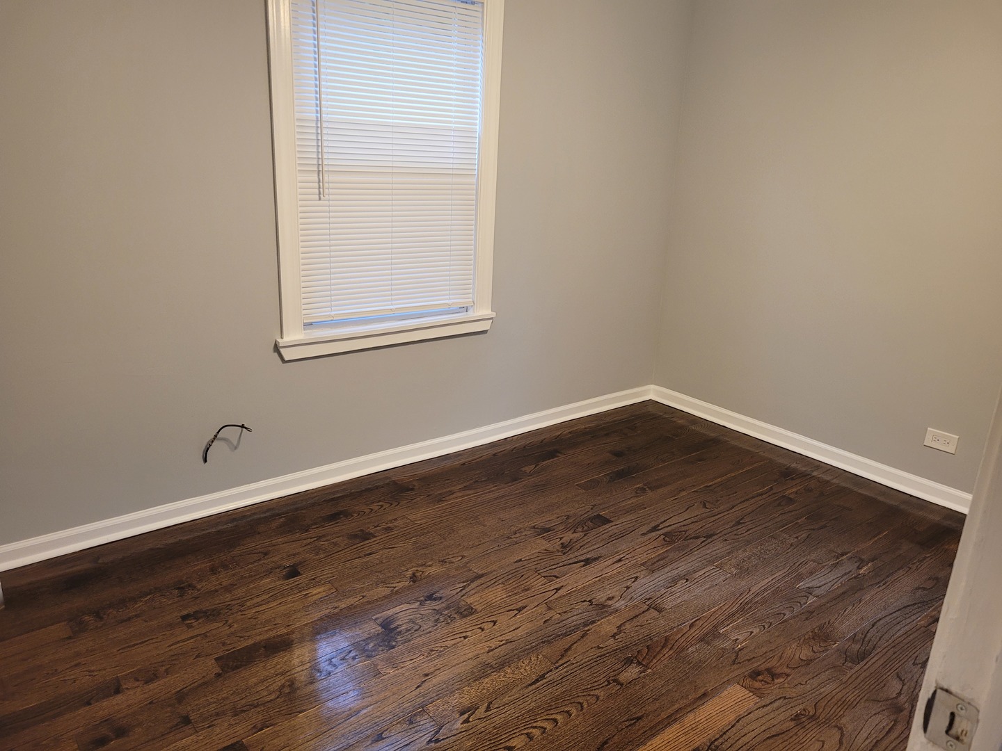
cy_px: 376
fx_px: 753
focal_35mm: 26
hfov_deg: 67.3
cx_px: 501
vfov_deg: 53.1
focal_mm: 5.4
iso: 200
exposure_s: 1/59
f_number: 1.8
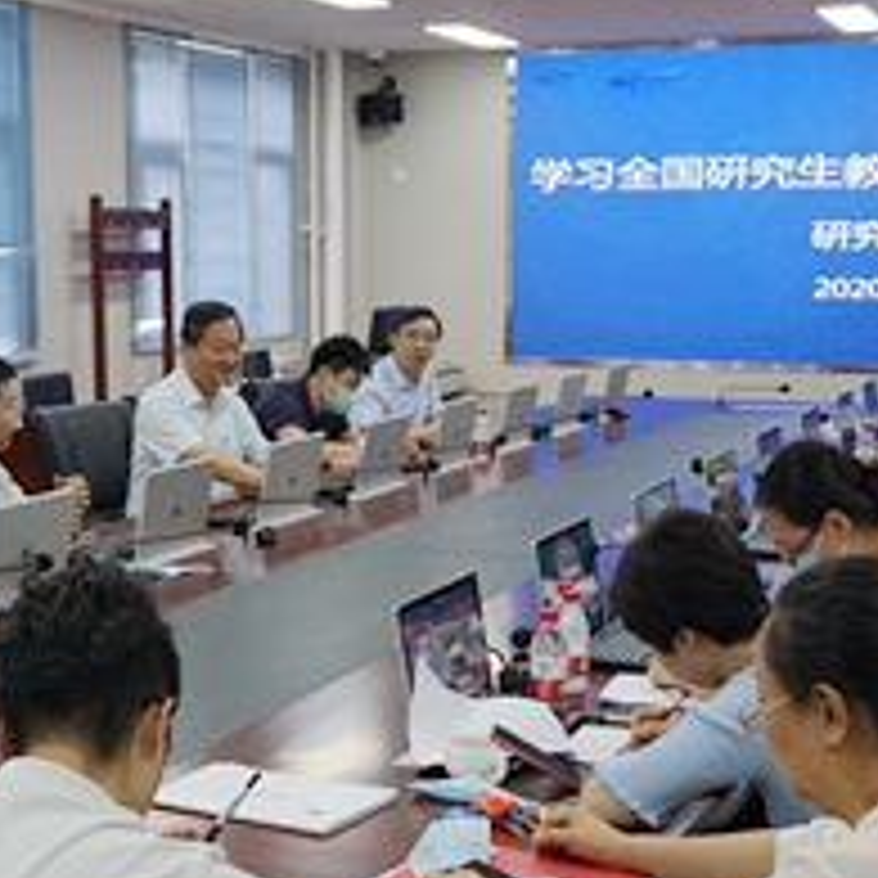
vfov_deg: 25.5
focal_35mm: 67
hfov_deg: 25.6
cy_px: 610
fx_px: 1923
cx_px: 306
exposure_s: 1/160
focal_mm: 16
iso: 1250
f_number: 4
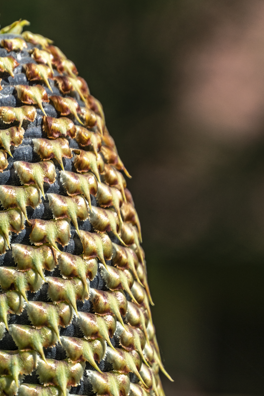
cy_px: 414
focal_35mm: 265
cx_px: -7
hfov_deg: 5.2
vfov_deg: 7.7
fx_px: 2914
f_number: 4.5
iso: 200
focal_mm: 120
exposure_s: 1/1000
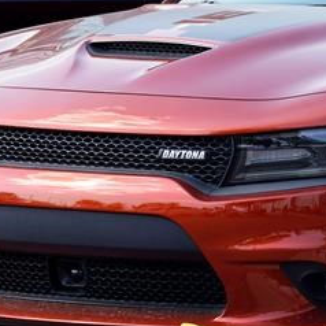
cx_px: 166
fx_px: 5967
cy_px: 71
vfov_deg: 3.1
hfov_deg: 3.1
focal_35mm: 560
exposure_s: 1/320
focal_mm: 241
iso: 125
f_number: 5.6
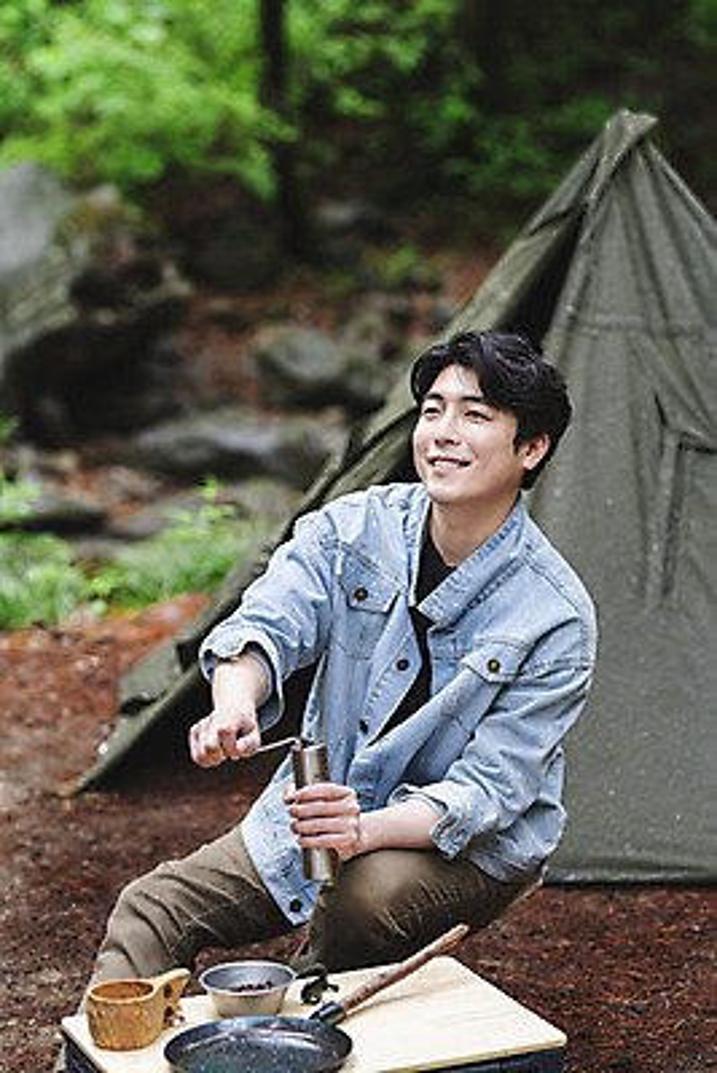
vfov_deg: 23.9
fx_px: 2537
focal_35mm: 85
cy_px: 536
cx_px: 358
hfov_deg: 16.1
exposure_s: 1/200
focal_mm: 85
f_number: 2.5
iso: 800
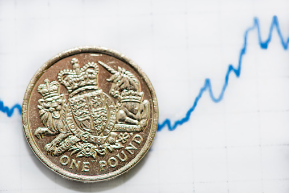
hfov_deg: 19.5
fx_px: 843
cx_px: 144
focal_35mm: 105
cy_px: 96
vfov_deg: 13.0
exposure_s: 1/250
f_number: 10
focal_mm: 105
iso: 125
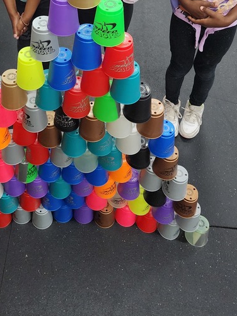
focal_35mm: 47
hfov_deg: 30.3
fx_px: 429
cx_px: 57
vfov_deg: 37.3
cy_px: 20
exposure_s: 1/120
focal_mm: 6.4
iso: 320
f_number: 1.8
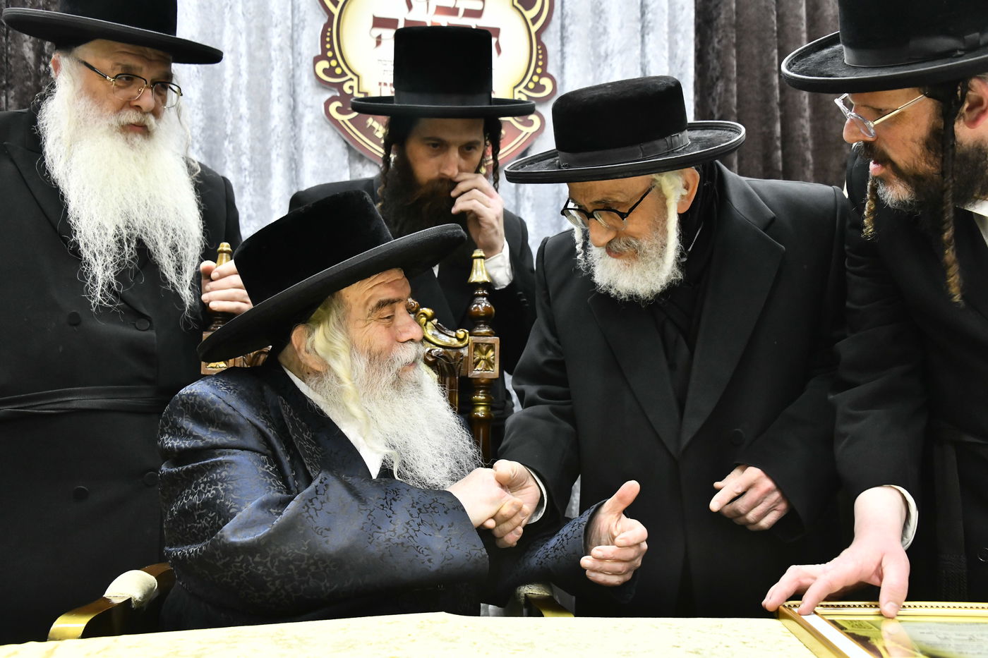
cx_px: 494
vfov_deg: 33.4
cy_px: 329
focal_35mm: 40
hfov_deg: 48.5
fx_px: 1098
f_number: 5.6
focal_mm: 40
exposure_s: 1/200
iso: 2500
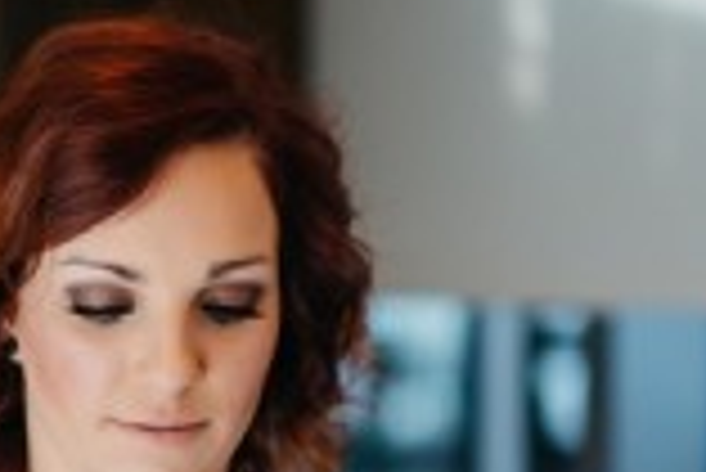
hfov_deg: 10.7
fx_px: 3749
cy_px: 755
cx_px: 94
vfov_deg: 7.1
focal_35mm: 191
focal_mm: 50
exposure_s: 1/500
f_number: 1.6
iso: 400
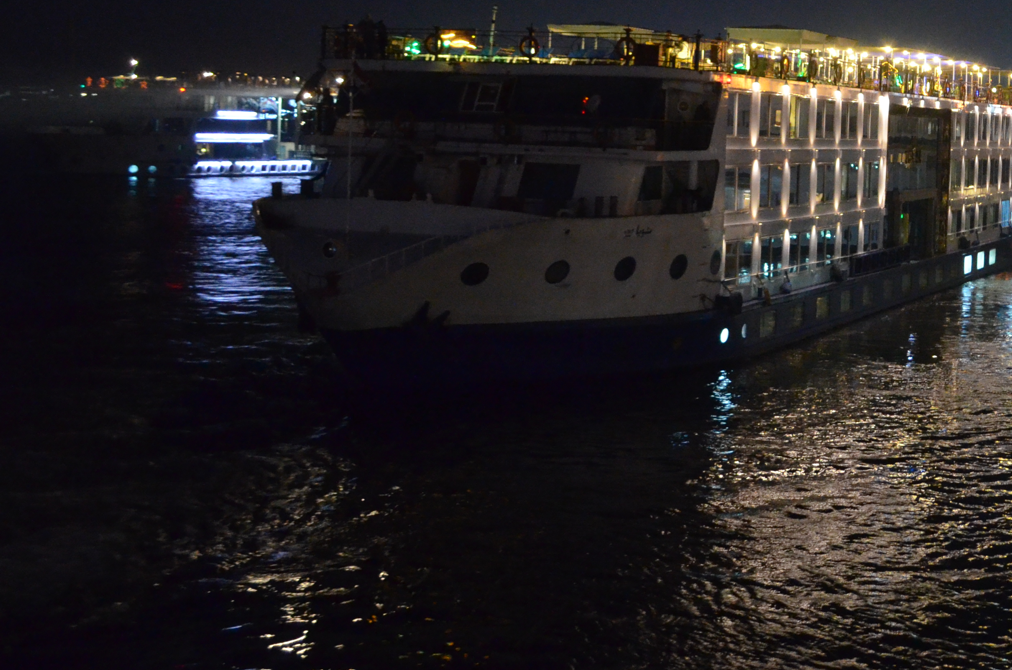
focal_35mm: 60
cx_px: 970
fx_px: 1683
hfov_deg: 31.4
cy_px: 163
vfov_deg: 22.3
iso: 3200
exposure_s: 1/13
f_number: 3.8
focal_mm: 20
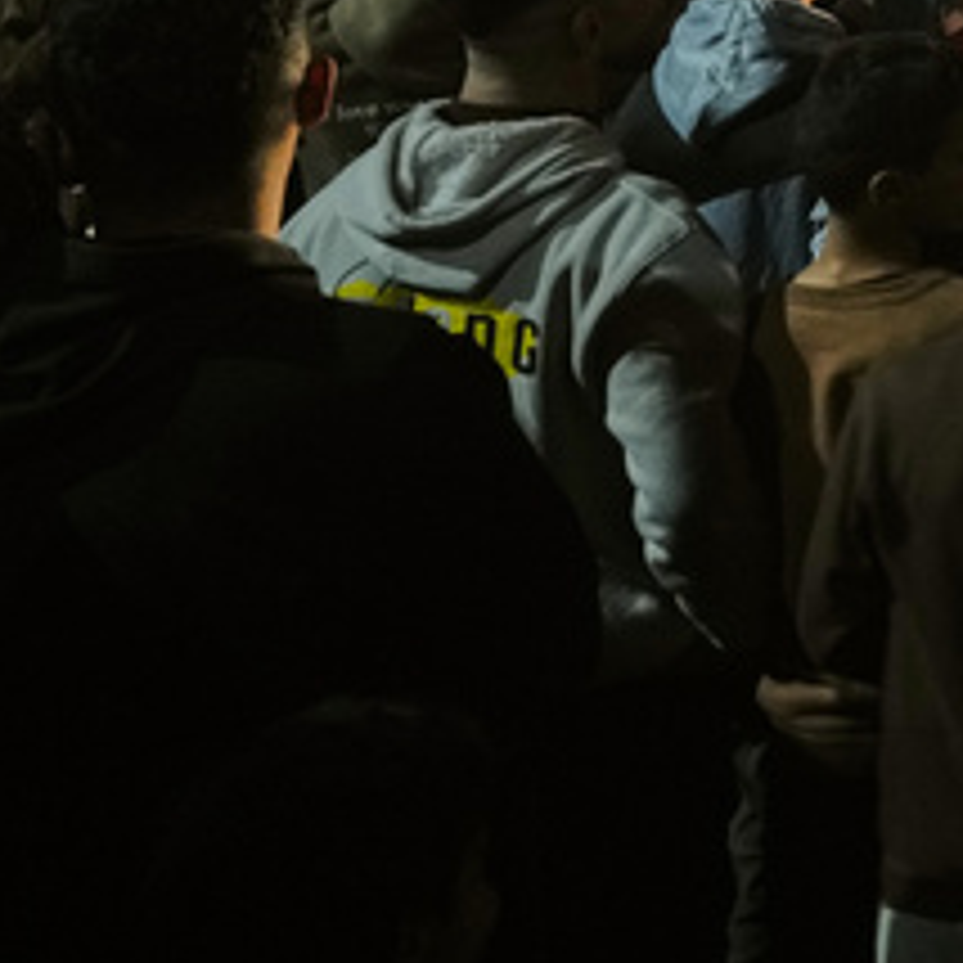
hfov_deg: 16.0
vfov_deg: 21.4
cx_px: 2187
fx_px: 2046
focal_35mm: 65
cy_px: -560
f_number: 2.8
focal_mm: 16
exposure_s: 1/80
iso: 1250
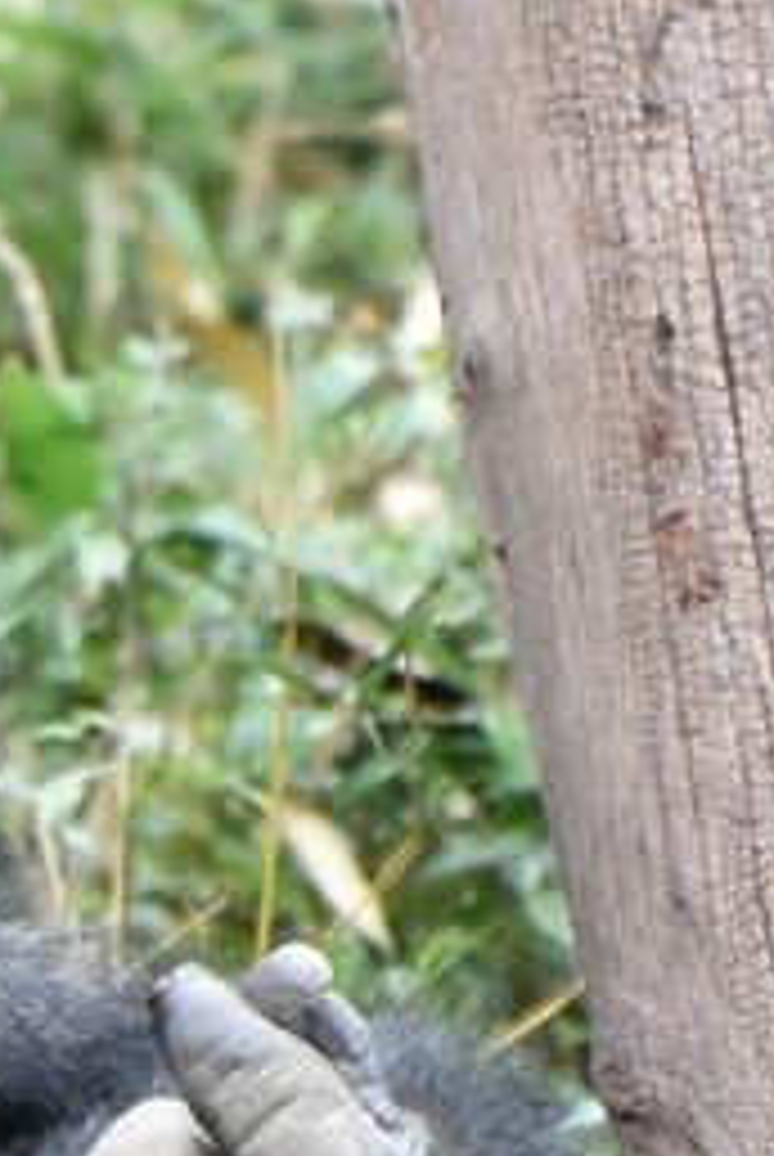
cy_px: 1214
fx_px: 41616
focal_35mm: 1294
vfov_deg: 1.6
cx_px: -554
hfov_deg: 1.1
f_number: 5.6
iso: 4000
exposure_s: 1/640
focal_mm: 260
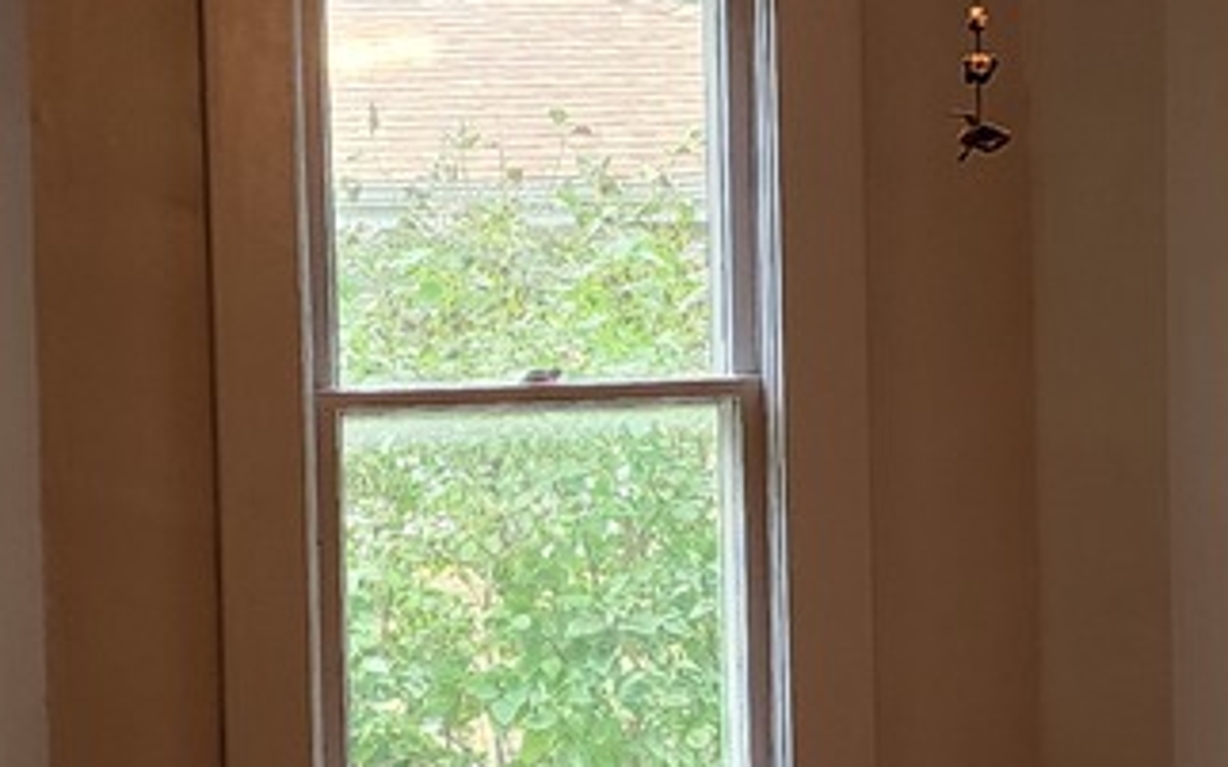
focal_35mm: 109
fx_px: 3647
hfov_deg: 19.1
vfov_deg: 12.0
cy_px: 504
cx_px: 713
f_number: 1.8
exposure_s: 1/120
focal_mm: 6.4
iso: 160
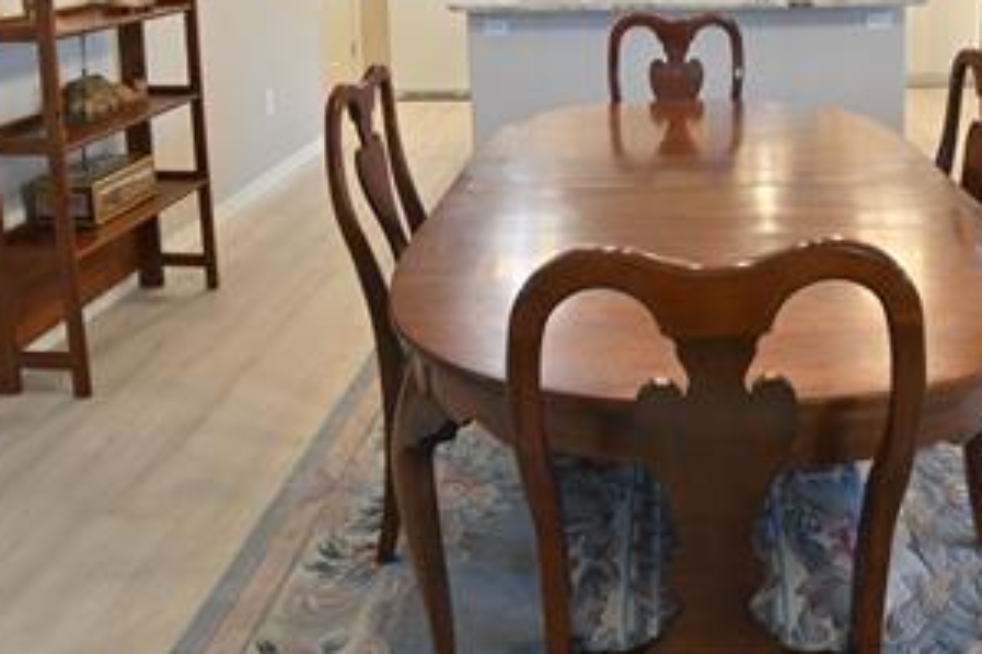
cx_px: 634
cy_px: -26
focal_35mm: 30
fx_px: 818
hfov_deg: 60.8
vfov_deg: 37.9
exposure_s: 1.6
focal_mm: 14
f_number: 14
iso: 64
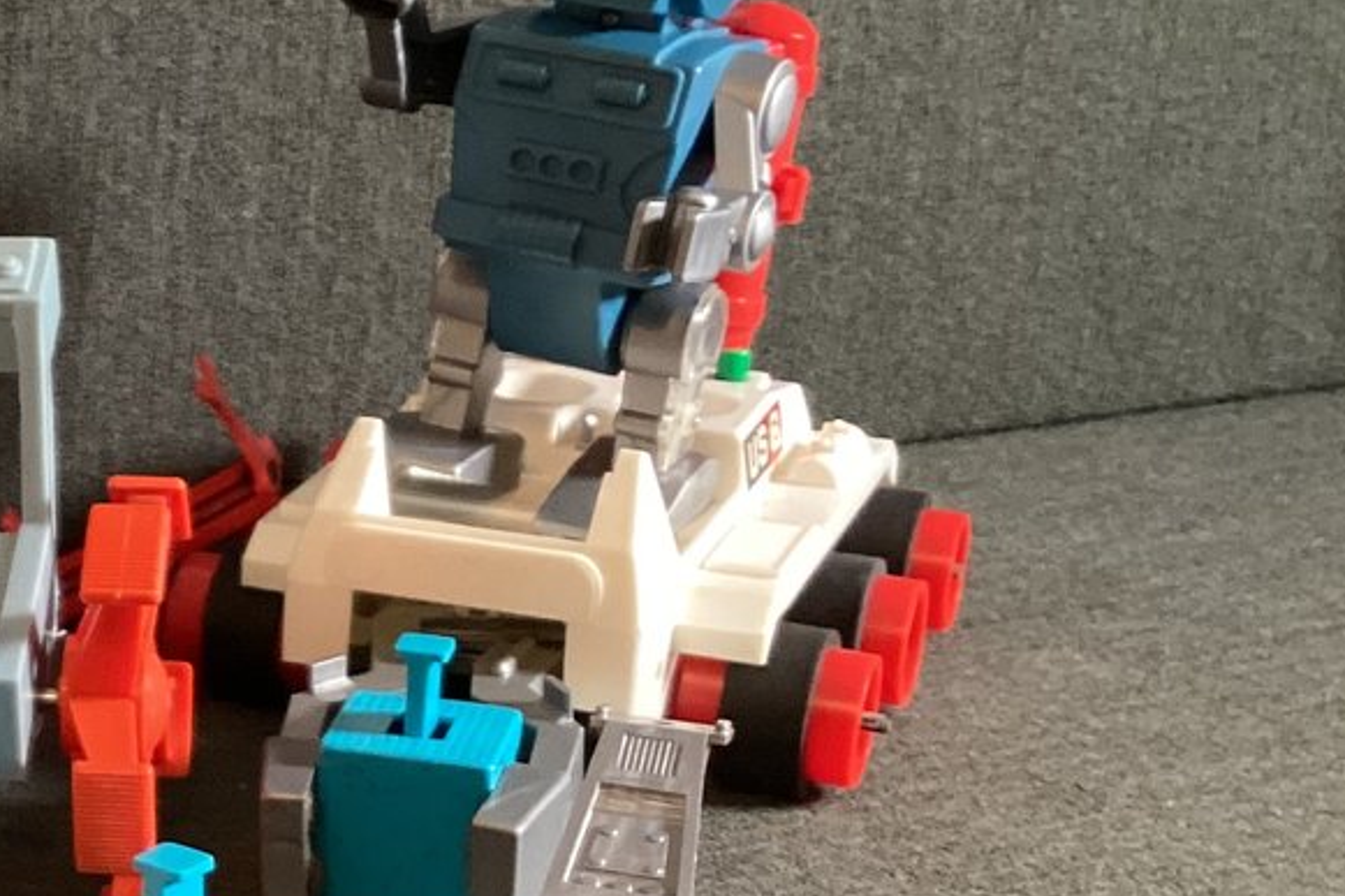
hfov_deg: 21.9
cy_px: 531
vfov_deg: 16.2
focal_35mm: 84
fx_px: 3137
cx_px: -388
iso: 160
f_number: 2.4
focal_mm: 3.3
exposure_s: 1/60
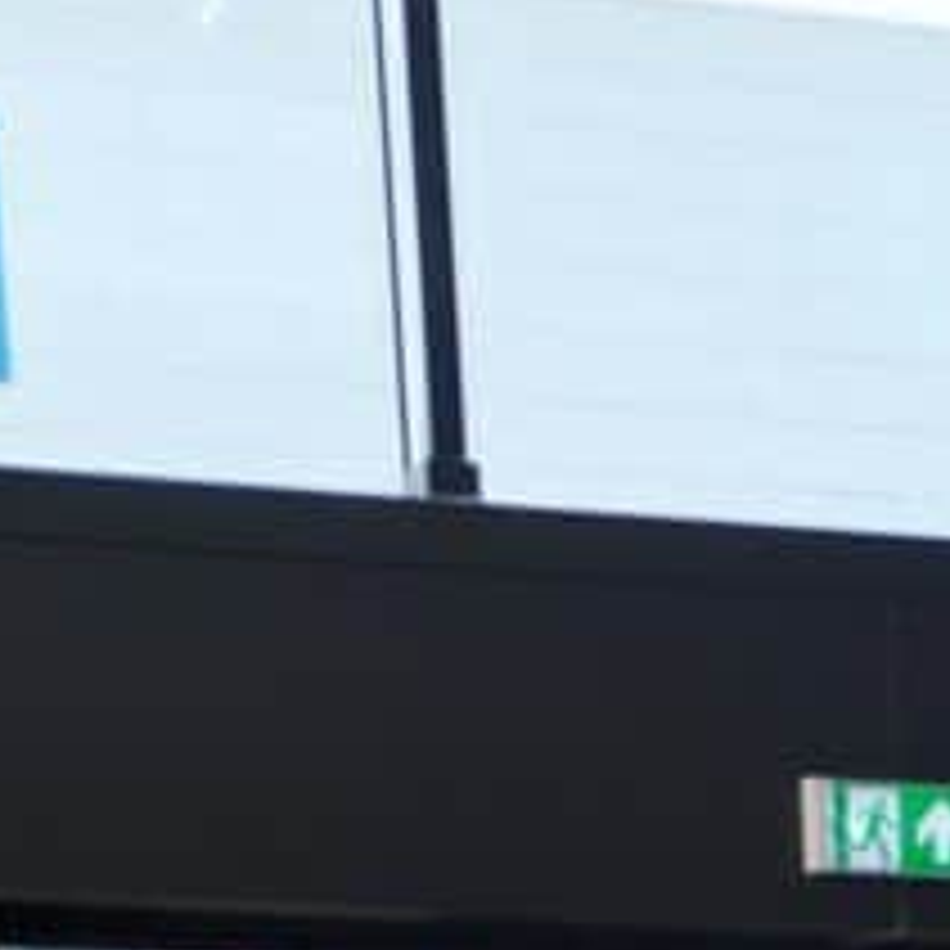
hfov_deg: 7.9
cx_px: 2220
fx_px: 6396
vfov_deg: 7.4
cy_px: 2940
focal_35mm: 206
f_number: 1.7
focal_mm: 6.72
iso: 130
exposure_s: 1/400
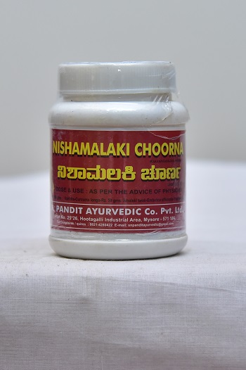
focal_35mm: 95
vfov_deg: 21.5
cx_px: 123
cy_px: 185
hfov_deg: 14.4
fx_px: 975
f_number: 4.5
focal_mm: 95
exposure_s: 1/125
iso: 1600
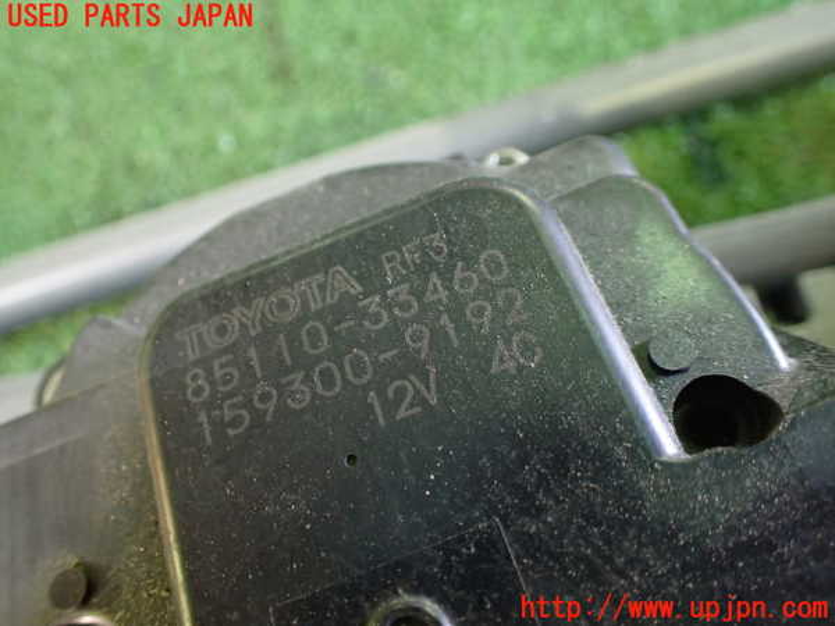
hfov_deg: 60.0
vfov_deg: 46.8
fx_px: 724
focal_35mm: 30
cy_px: 313
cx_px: 418
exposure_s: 1/30
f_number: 2.3
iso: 1000
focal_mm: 5.4
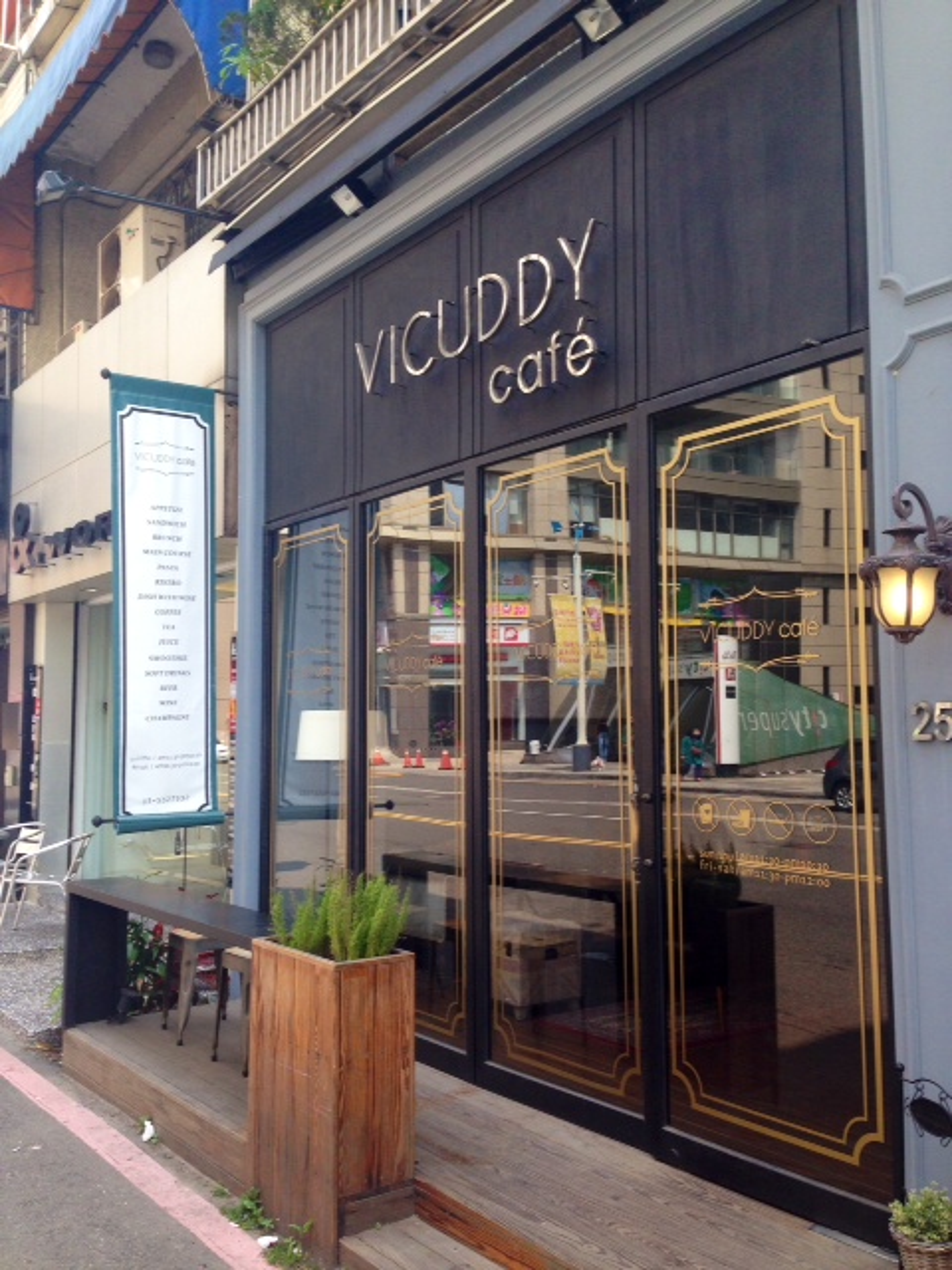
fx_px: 1210
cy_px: 635
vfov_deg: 55.4
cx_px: 476
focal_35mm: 33
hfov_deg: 42.9
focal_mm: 4.12
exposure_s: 1/250
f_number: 2.4
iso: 50
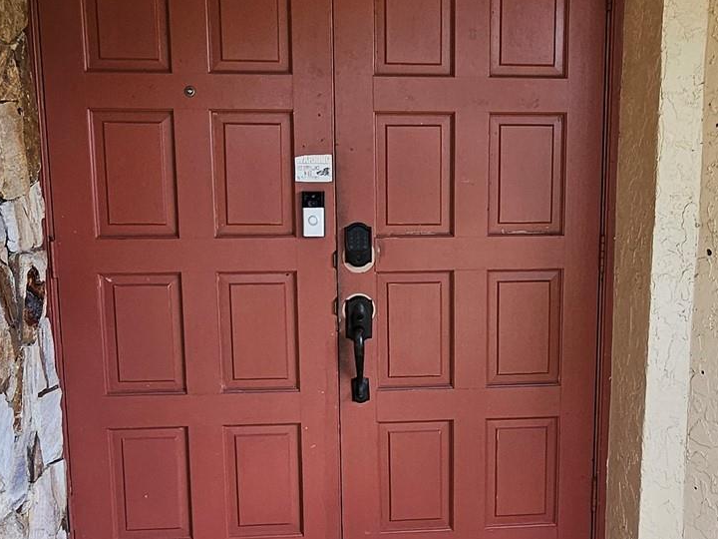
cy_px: 298
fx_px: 767
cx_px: 437
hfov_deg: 49.8
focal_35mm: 37
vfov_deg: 38.6
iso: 50
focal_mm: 1.7
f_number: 2.2
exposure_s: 1/120
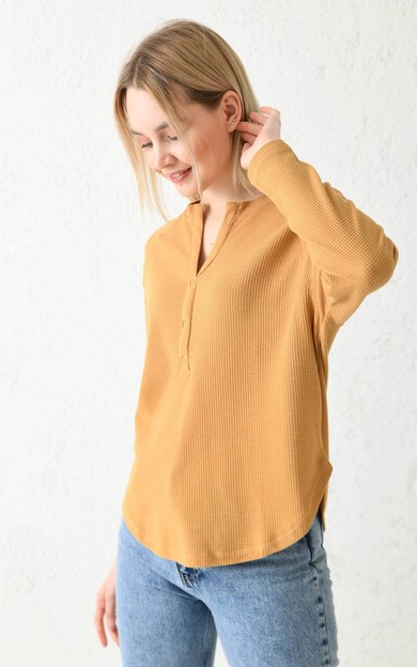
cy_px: 344
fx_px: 1382
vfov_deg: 27.1
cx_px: 194
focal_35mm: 76
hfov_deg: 17.2
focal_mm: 62
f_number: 5.6
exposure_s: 1/160
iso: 100
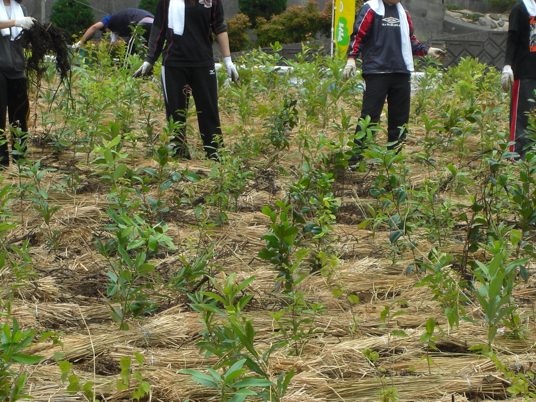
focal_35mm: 223
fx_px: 3453
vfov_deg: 6.7
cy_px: 250
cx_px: 288
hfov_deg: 8.9
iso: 80
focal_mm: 23.7
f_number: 5.1
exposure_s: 1/250
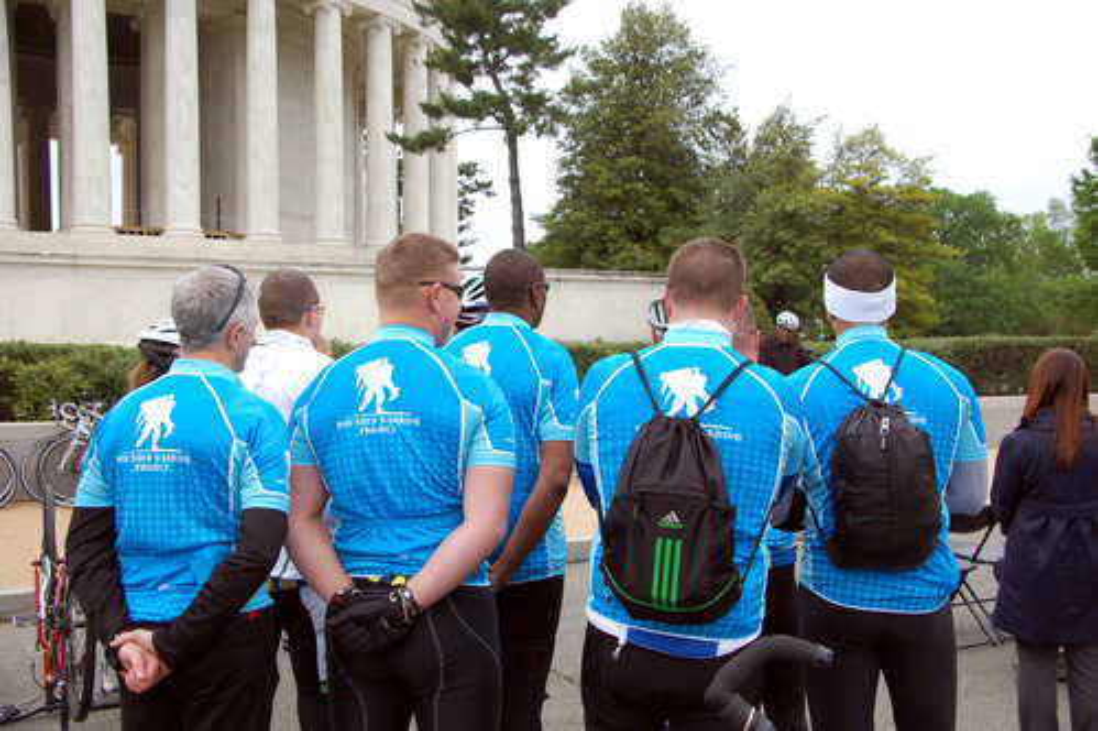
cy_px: 366
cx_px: 549
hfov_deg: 51.3
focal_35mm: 38
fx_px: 1143
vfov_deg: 35.4
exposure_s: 1/200
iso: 200
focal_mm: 25
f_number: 7.1
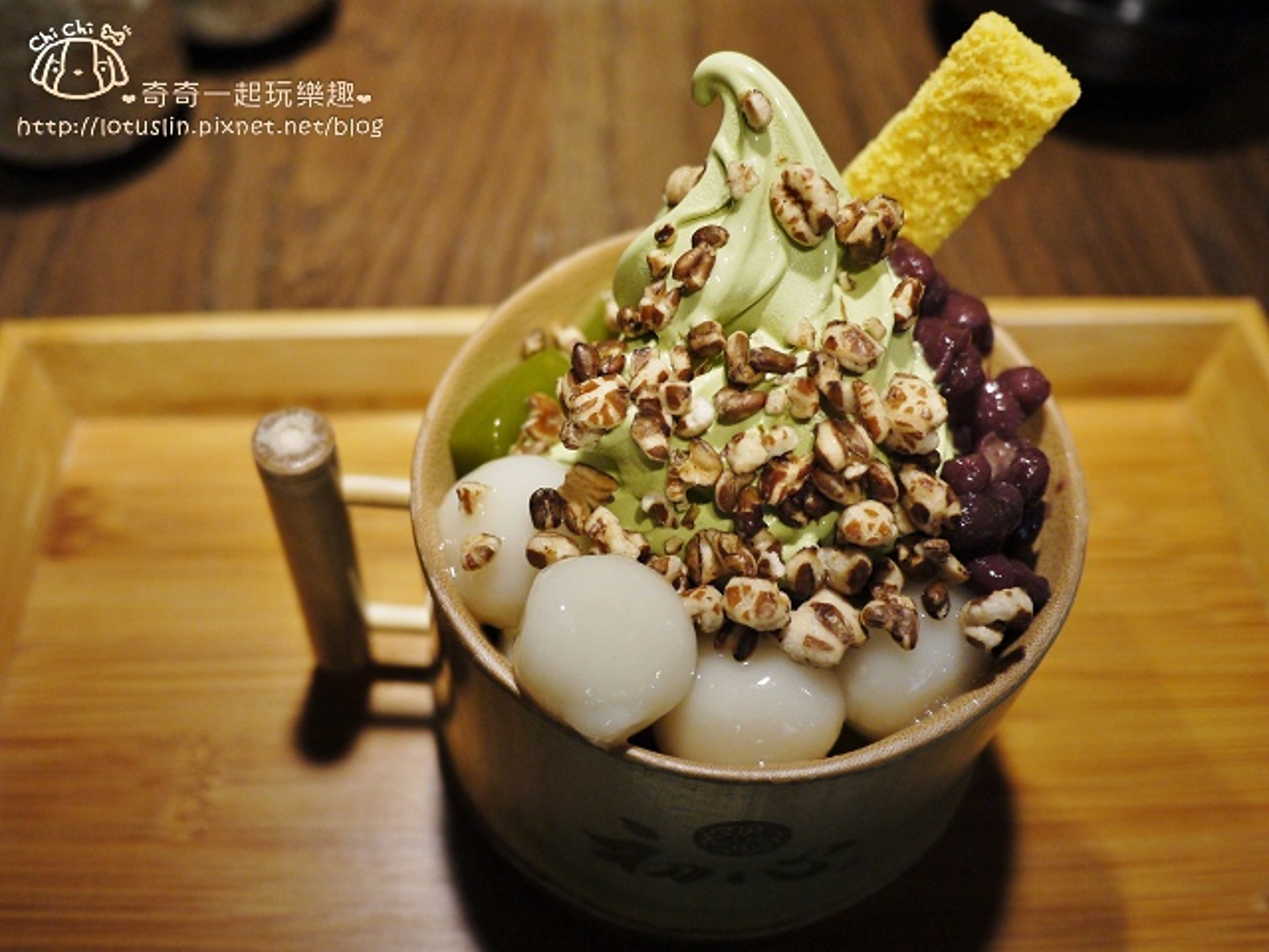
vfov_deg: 49.7
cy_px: 476
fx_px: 1026
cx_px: 634
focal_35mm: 28
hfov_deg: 63.4
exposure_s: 1/60
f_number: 2.5
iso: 400
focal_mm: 14
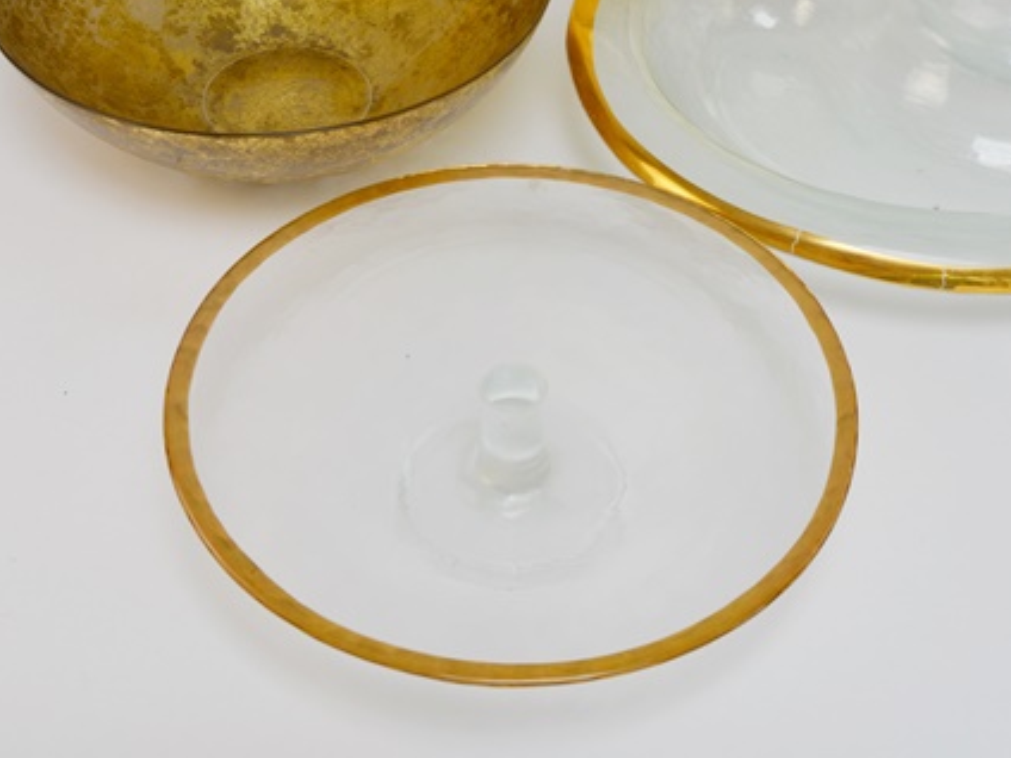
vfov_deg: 29.6
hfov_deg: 38.8
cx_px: 579
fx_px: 1431
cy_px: 322
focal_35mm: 49
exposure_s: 1/250
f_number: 8
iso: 200
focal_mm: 24
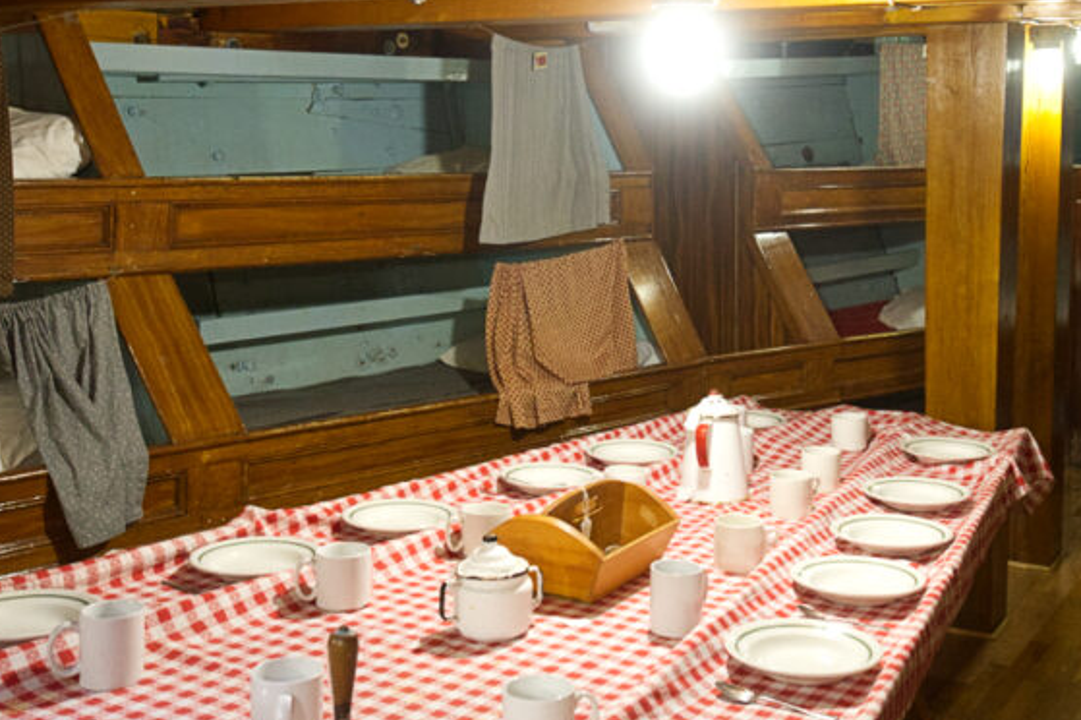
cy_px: 481
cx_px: 574
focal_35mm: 44
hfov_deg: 44.5
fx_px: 1320
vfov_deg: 30.3
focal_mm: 24
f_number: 5.6
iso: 6400
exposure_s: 1/30
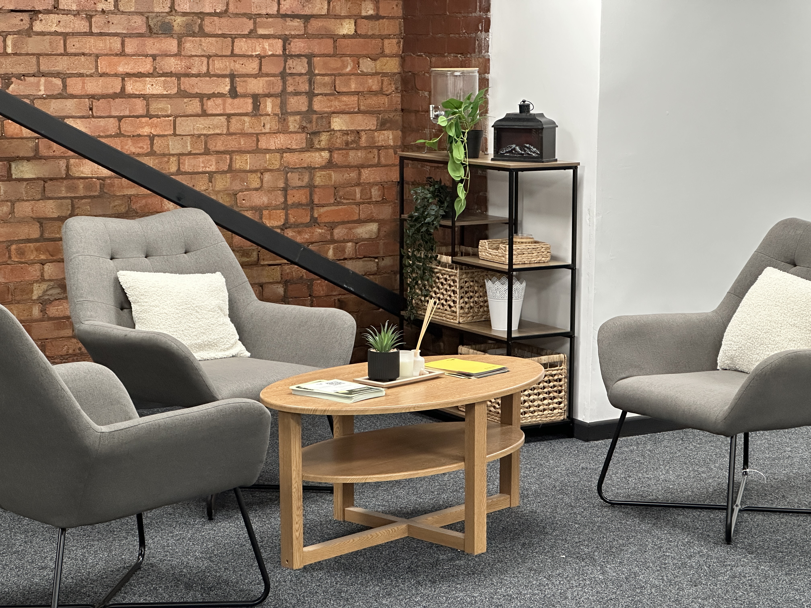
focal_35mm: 77
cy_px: 304
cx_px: 406
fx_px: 1804
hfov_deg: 25.3
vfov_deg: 19.1
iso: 250
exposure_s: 1/50
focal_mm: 9
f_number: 2.8
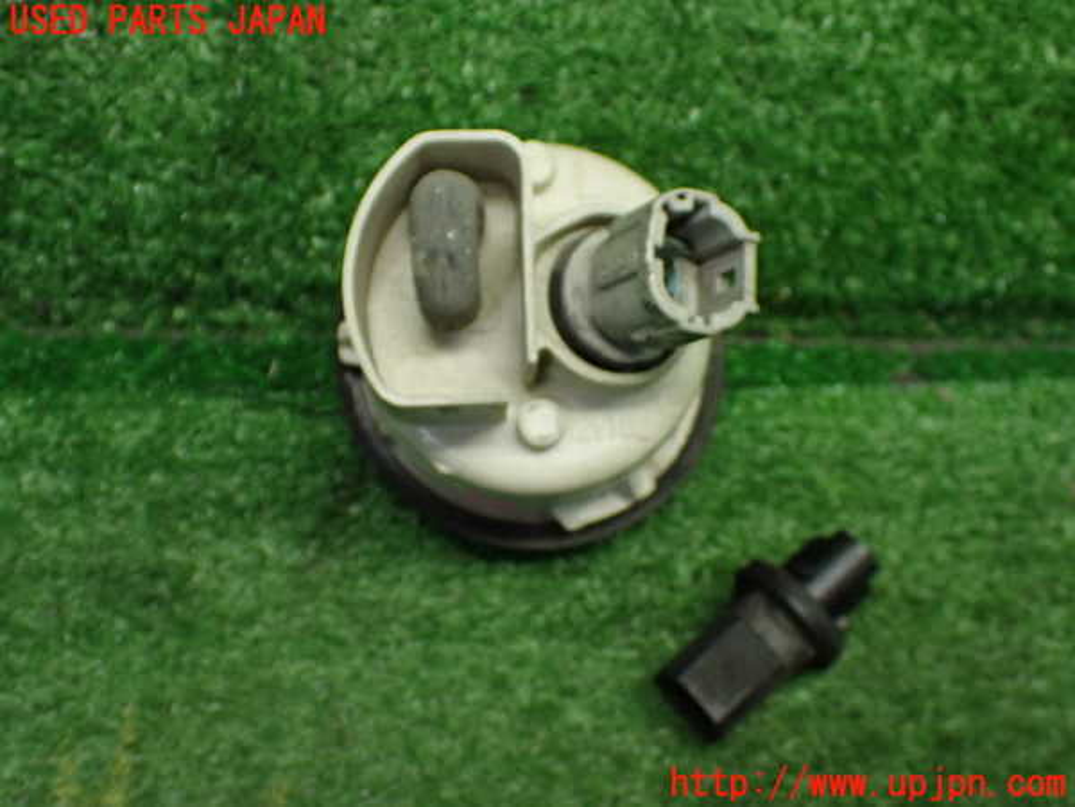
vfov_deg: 35.1
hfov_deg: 45.8
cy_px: 404
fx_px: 1273
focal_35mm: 41
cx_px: 538
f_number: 2.8
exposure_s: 1/125
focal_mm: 7.31
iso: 800
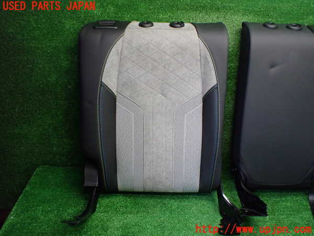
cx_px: 157
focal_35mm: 30
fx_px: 272
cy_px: 118
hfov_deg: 60.0
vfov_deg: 46.8
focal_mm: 5.4
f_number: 2.3
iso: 500
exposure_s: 1/125
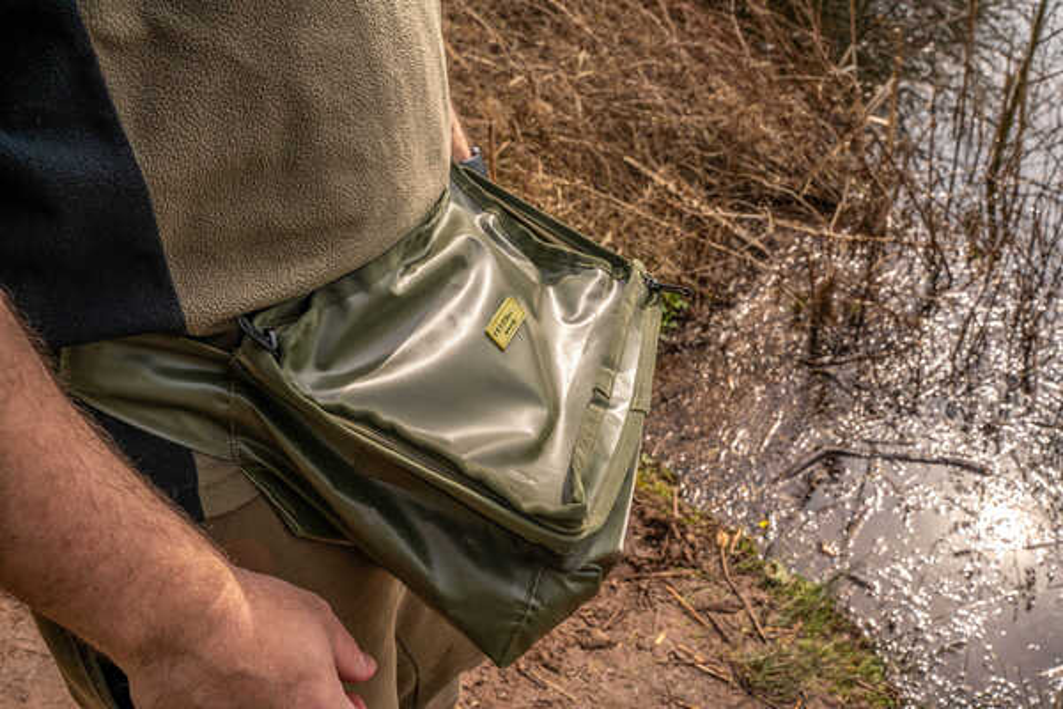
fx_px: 1101
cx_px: 532
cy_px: 354
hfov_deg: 51.5
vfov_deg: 35.7
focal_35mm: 37
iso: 100
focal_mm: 37.3
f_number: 11
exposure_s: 1/200
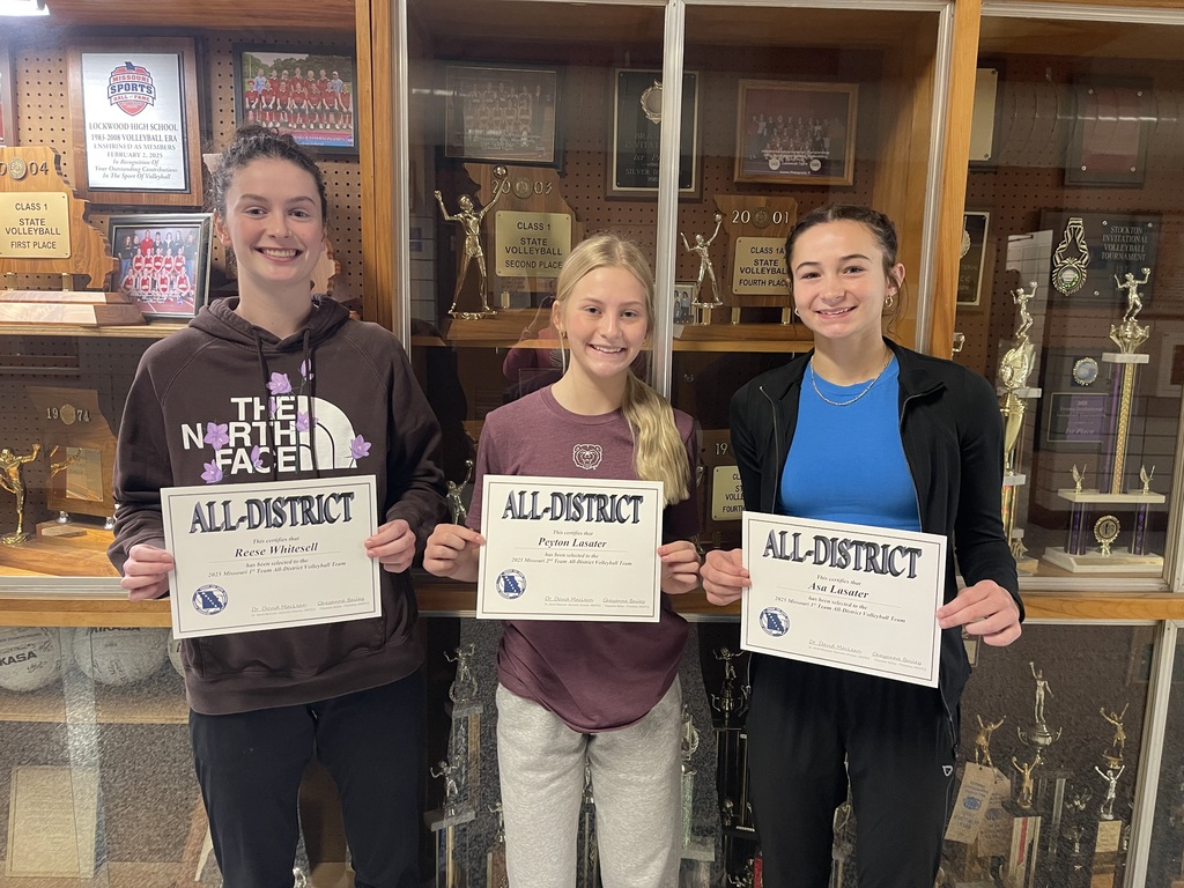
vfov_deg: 54.9
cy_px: 444
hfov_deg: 69.4
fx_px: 855
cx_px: 592
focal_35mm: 25
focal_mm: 5.1
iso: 320
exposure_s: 1/60
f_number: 1.6
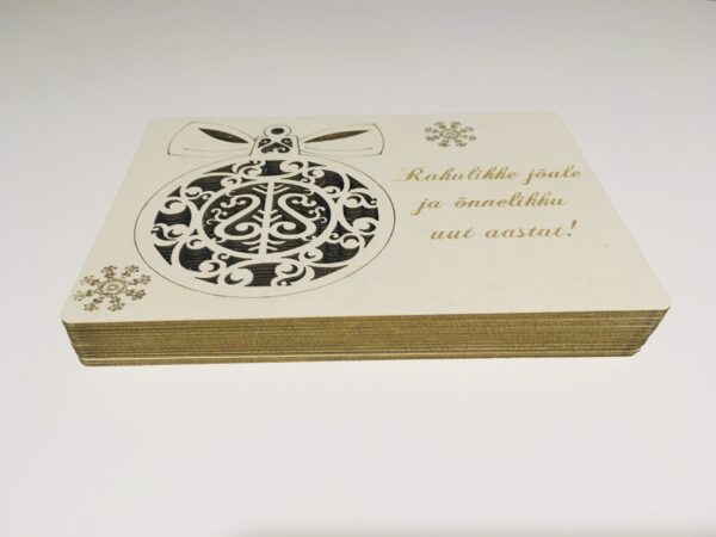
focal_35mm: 29
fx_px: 600
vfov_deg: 48.2
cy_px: 268
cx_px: 358
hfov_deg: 61.7
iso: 100
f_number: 2.2
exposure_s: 1/33
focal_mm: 4.15
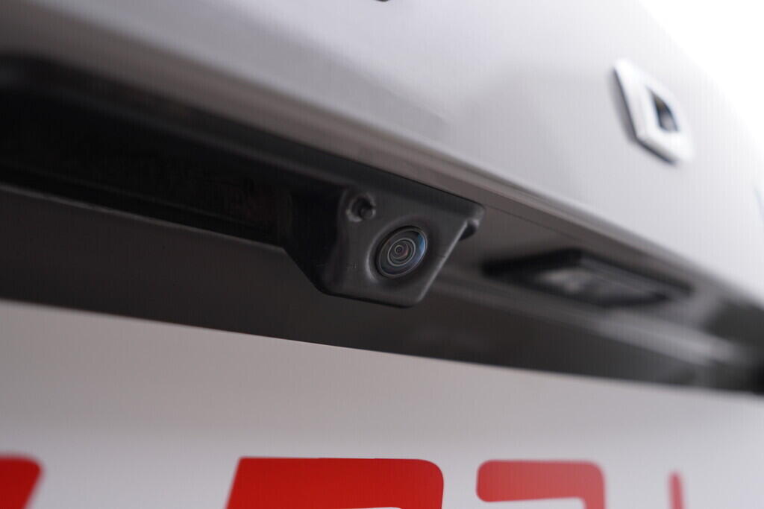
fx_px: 764
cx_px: 382
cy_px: 254
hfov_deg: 53.1
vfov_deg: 36.9
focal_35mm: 36
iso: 125
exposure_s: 1/40
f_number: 3.2
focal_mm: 24
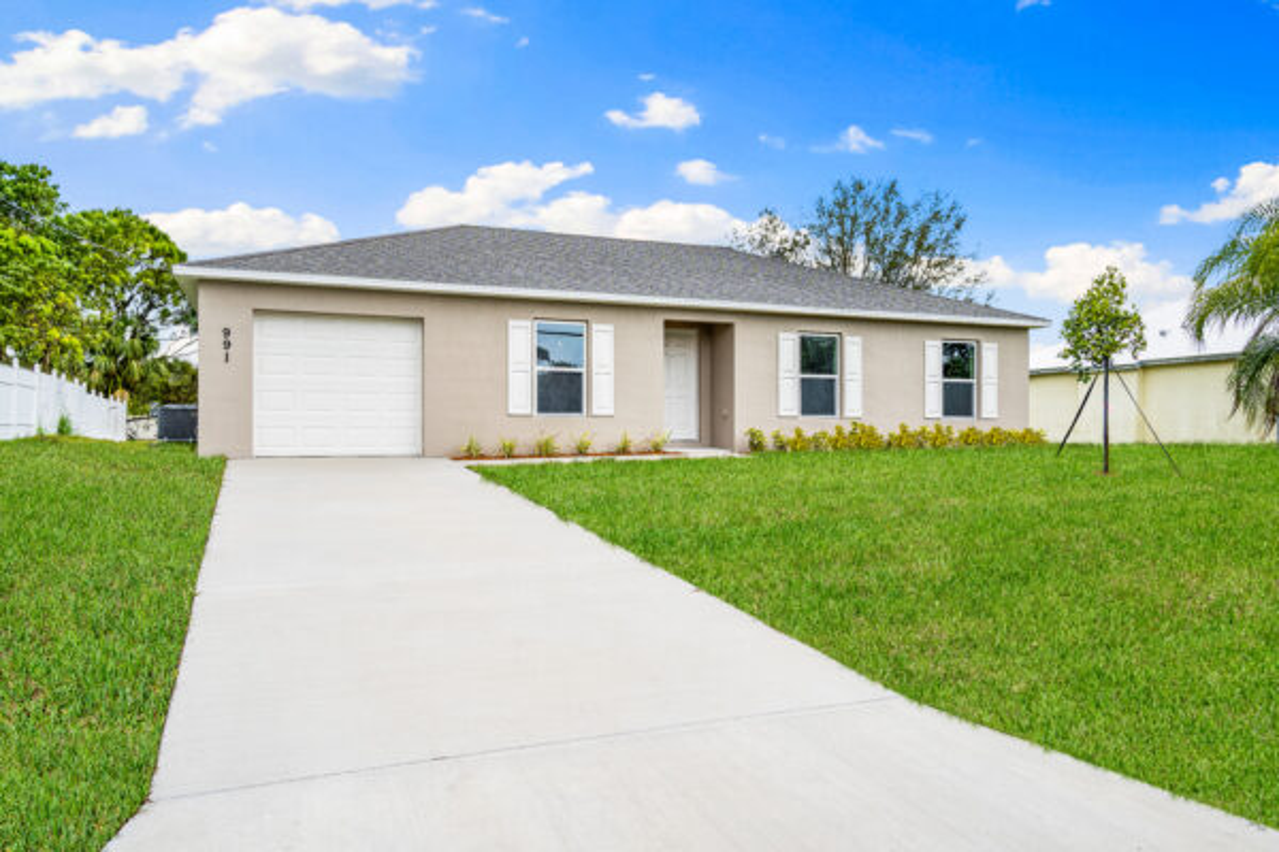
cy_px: 426
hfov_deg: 71.5
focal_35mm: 25
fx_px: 888
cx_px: 640
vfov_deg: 51.3
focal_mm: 25
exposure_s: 1/160
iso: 400
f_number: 8
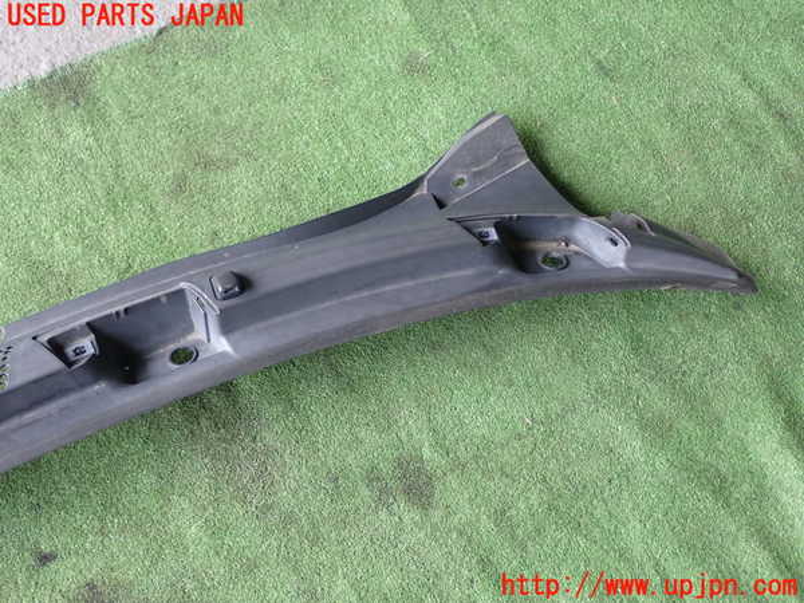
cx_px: 402
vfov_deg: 29.1
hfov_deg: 38.2
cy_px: 302
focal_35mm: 50
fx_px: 1161
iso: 200
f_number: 3.2
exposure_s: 1/80
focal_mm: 9.01
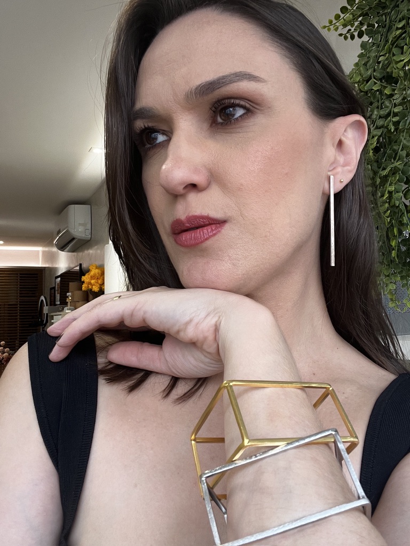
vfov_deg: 60.0
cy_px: 273
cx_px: 205
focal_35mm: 30
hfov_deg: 46.8
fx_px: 474
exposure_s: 1/60
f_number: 2.2
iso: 100
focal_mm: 2.71
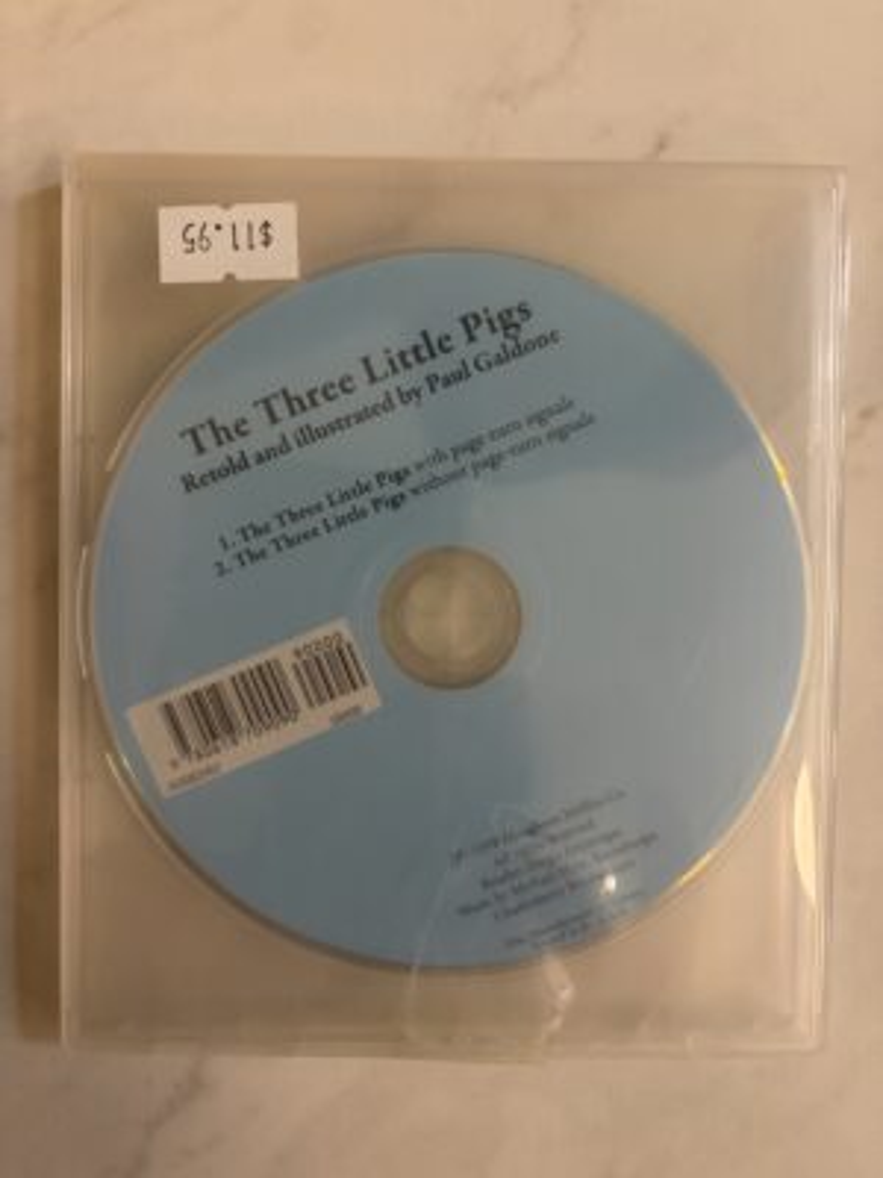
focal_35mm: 26
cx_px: 442
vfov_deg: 67.3
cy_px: 589
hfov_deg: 53.1
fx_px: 884
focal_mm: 5.96
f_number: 1.6
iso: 500
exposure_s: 1/60
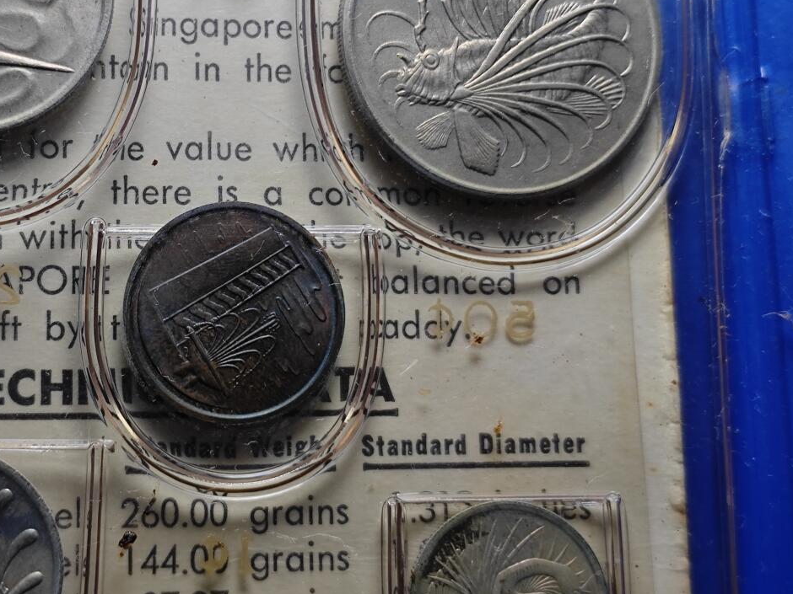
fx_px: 1672
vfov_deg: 20.1
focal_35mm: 73
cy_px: 204
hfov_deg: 26.5
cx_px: 245
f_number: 1.6
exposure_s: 1/100
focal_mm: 5.84
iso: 80
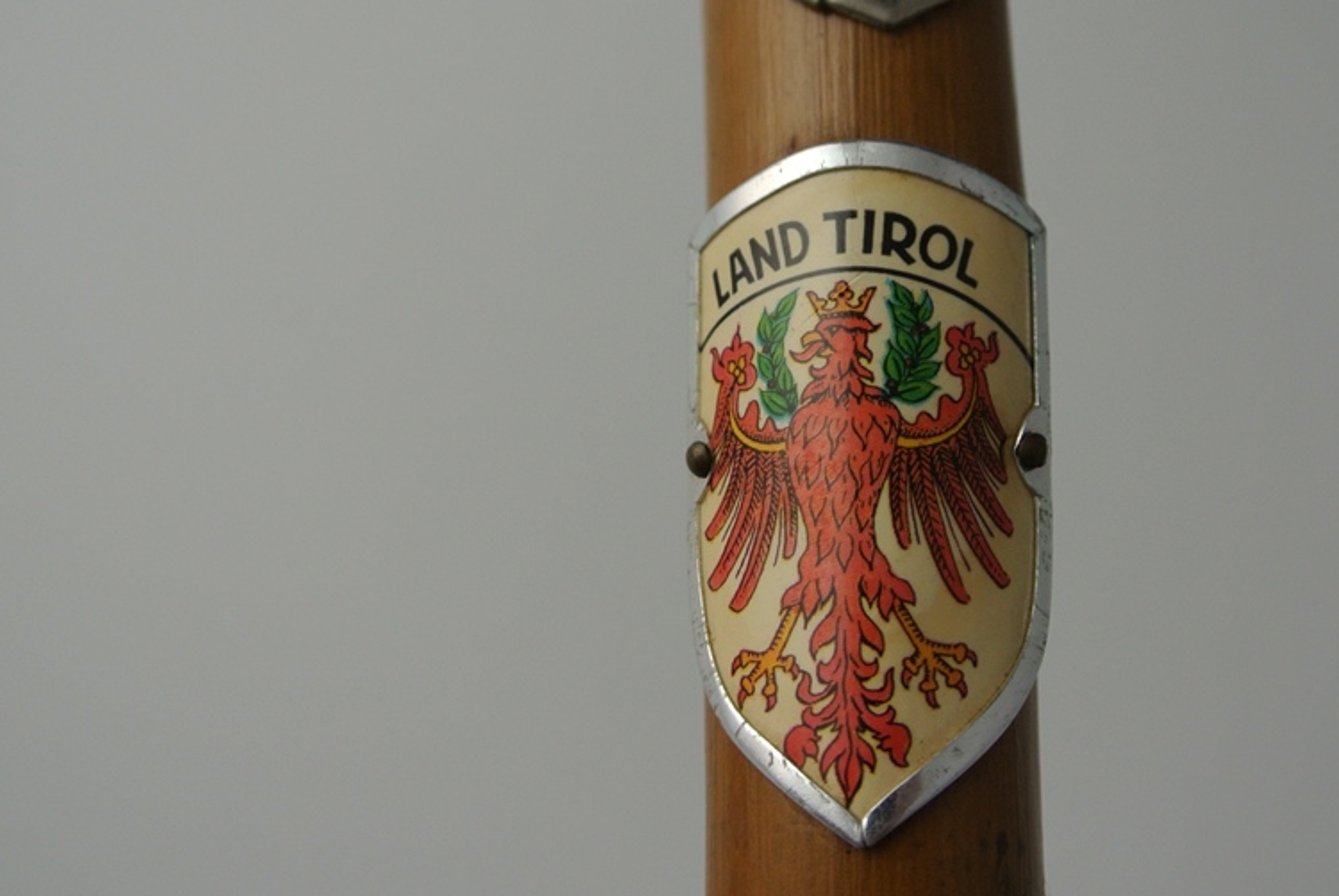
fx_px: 1936
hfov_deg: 38.0
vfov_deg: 26.0
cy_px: 406
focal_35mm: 52
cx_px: 812
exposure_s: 1/125
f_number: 4
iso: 250
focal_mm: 14.5
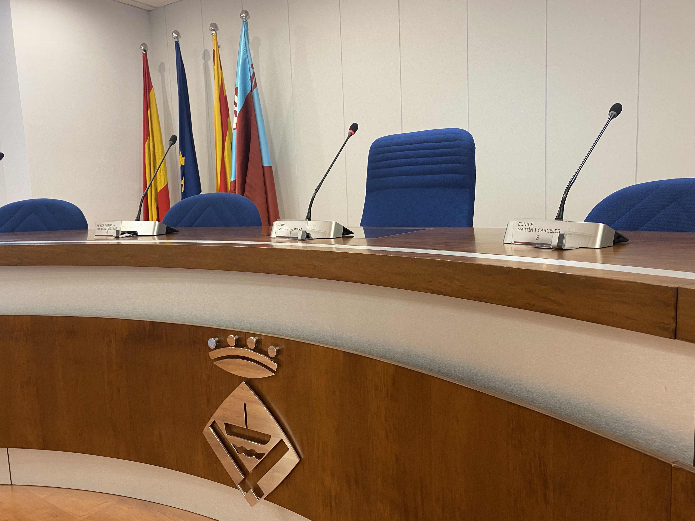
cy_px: 260
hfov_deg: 67.3
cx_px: 348
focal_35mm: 26
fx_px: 522
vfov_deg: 53.1
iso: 100
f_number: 1.8
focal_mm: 4.25
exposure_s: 1/50
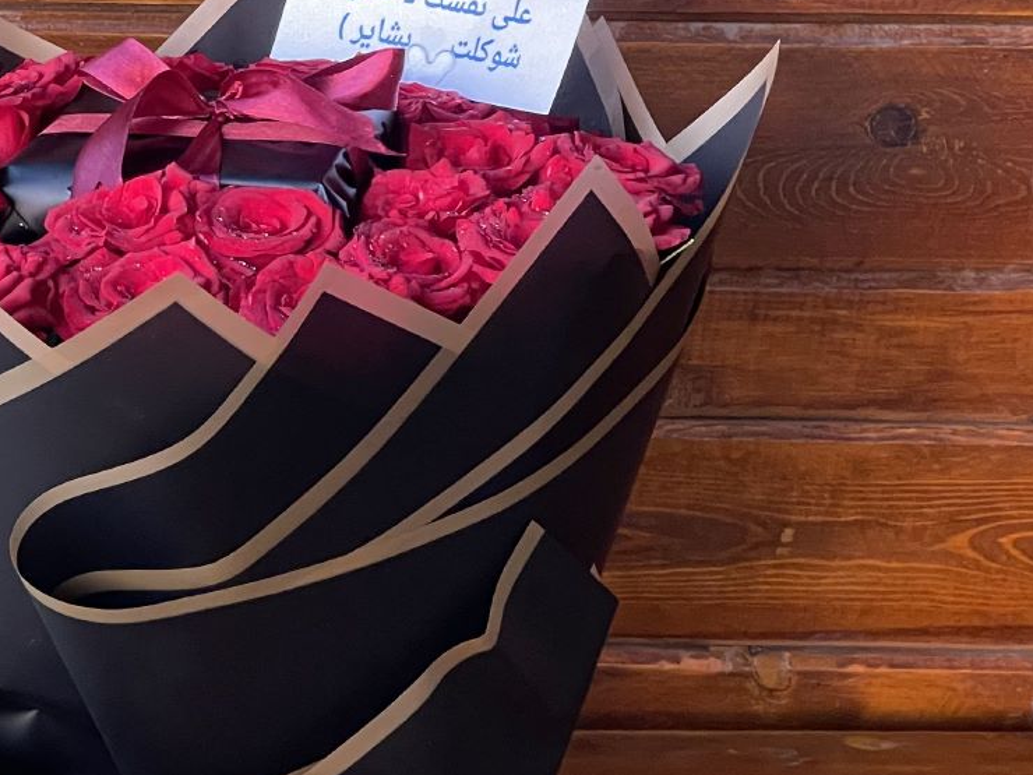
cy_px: 547
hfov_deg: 13.2
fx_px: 4387
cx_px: -120
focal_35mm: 147
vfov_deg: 10.1
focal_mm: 7.5
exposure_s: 1/60
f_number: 2.2
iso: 320
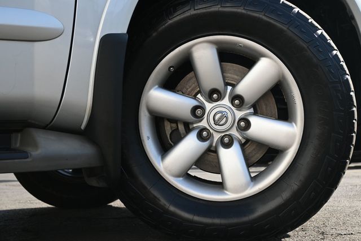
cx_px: 180
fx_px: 616
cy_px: 120
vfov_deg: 22.1
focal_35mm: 62
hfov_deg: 32.6
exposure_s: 1/250
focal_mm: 41
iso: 200
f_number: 5.6
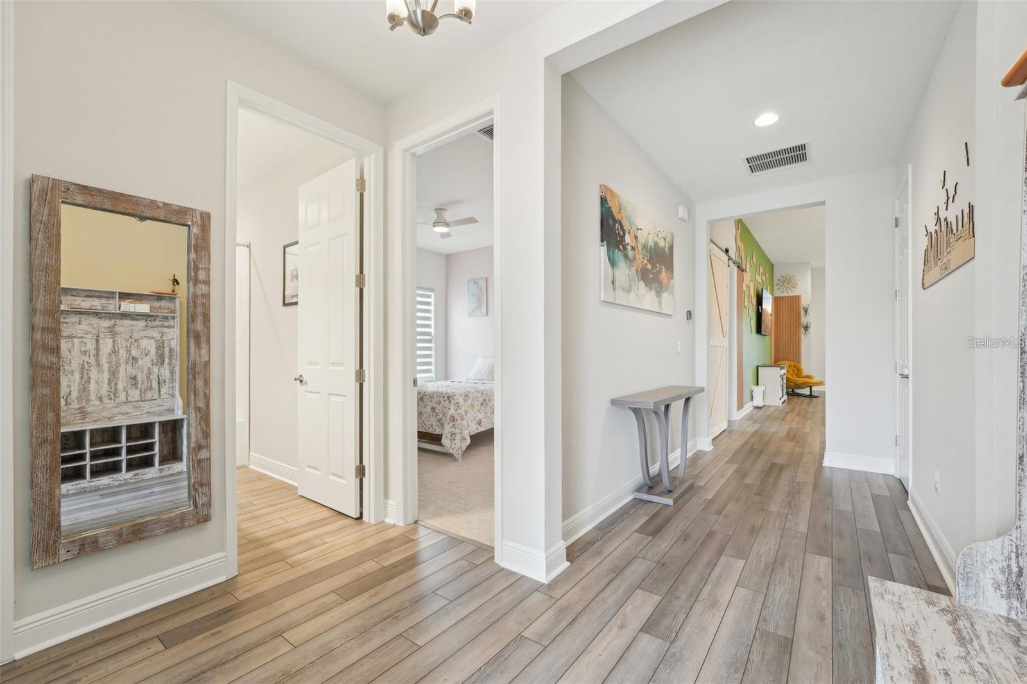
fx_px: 399
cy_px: 342
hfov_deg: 104.3
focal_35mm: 14
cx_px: 514
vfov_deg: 81.2
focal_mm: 14
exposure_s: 1/6
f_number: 8
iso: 200
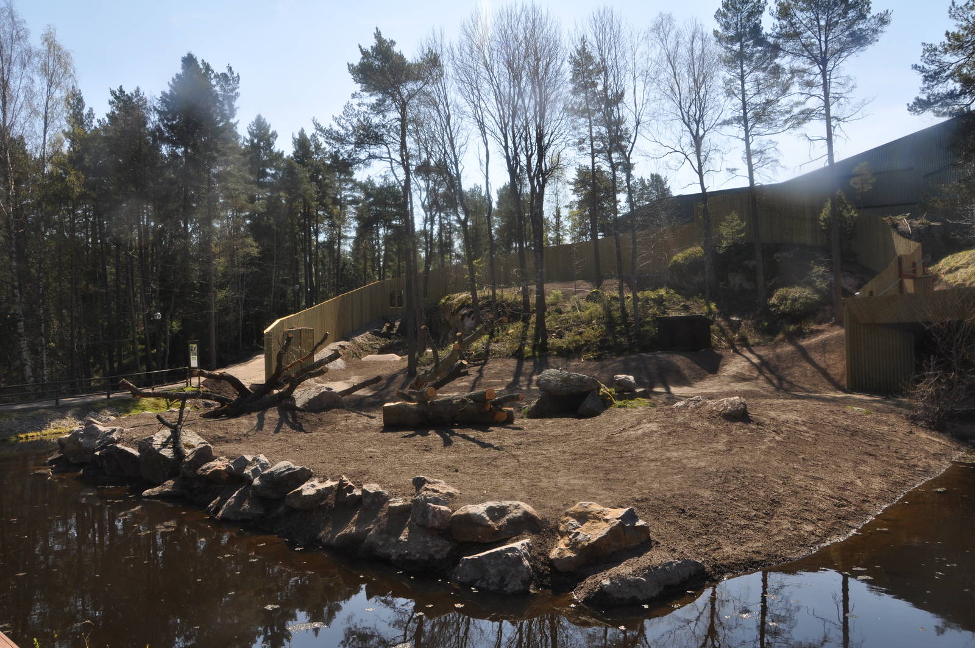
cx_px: 488
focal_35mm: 27
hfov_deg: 67.4
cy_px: 324
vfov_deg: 47.8
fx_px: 730
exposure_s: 1/200
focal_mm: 18
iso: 200
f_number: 11
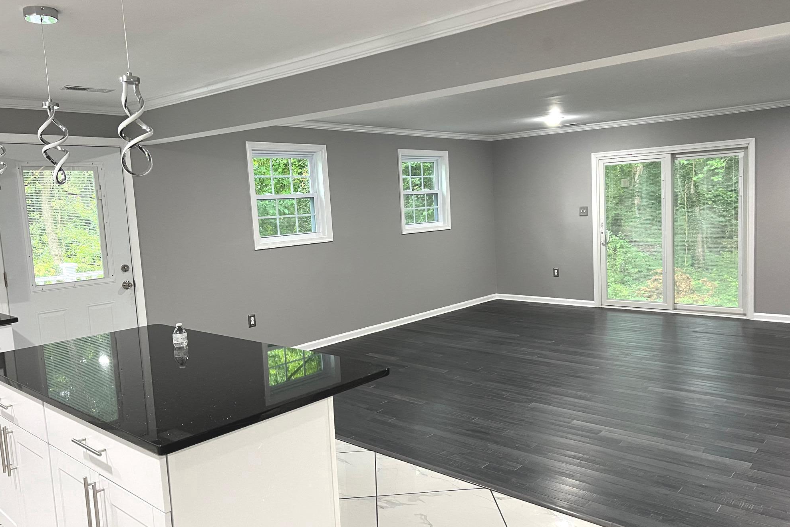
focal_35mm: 28
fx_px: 614
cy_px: 266
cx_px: 402
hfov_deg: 65.5
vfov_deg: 46.4
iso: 250
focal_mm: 5.7
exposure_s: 1/60
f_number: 1.5
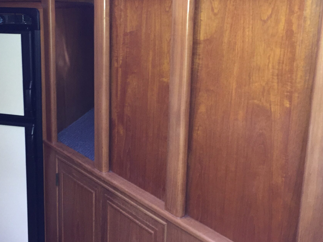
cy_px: 103
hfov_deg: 42.1
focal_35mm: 44
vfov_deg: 32.8
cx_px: 96
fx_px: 411
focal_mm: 4.15
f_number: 2.2
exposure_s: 1/16
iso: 200
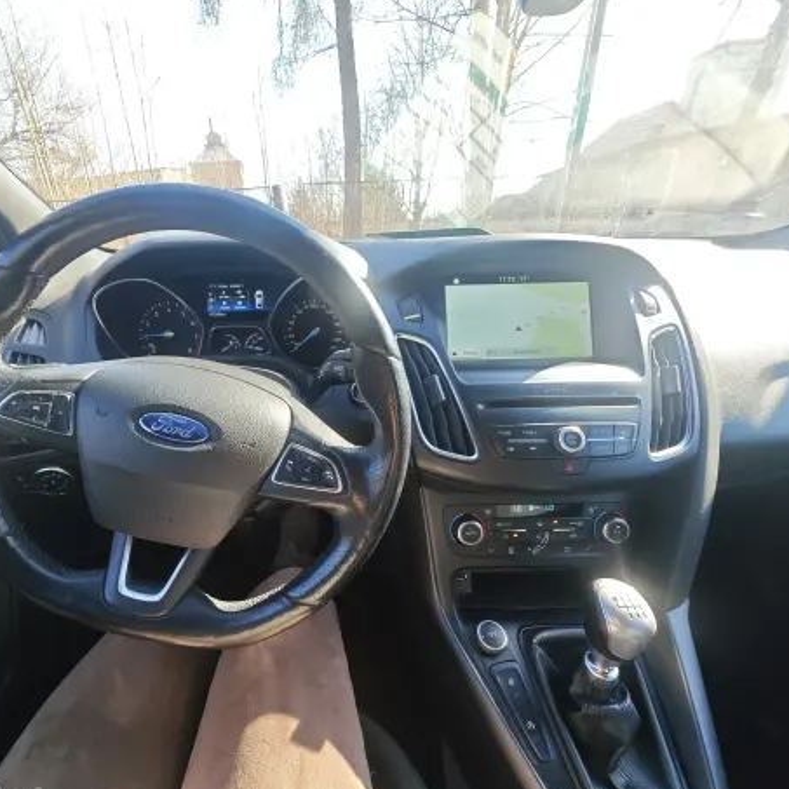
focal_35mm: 15
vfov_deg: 91.1
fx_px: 387
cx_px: 314
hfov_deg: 89.9
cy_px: 411
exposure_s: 1/214
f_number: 1.8
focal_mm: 2.03
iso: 50
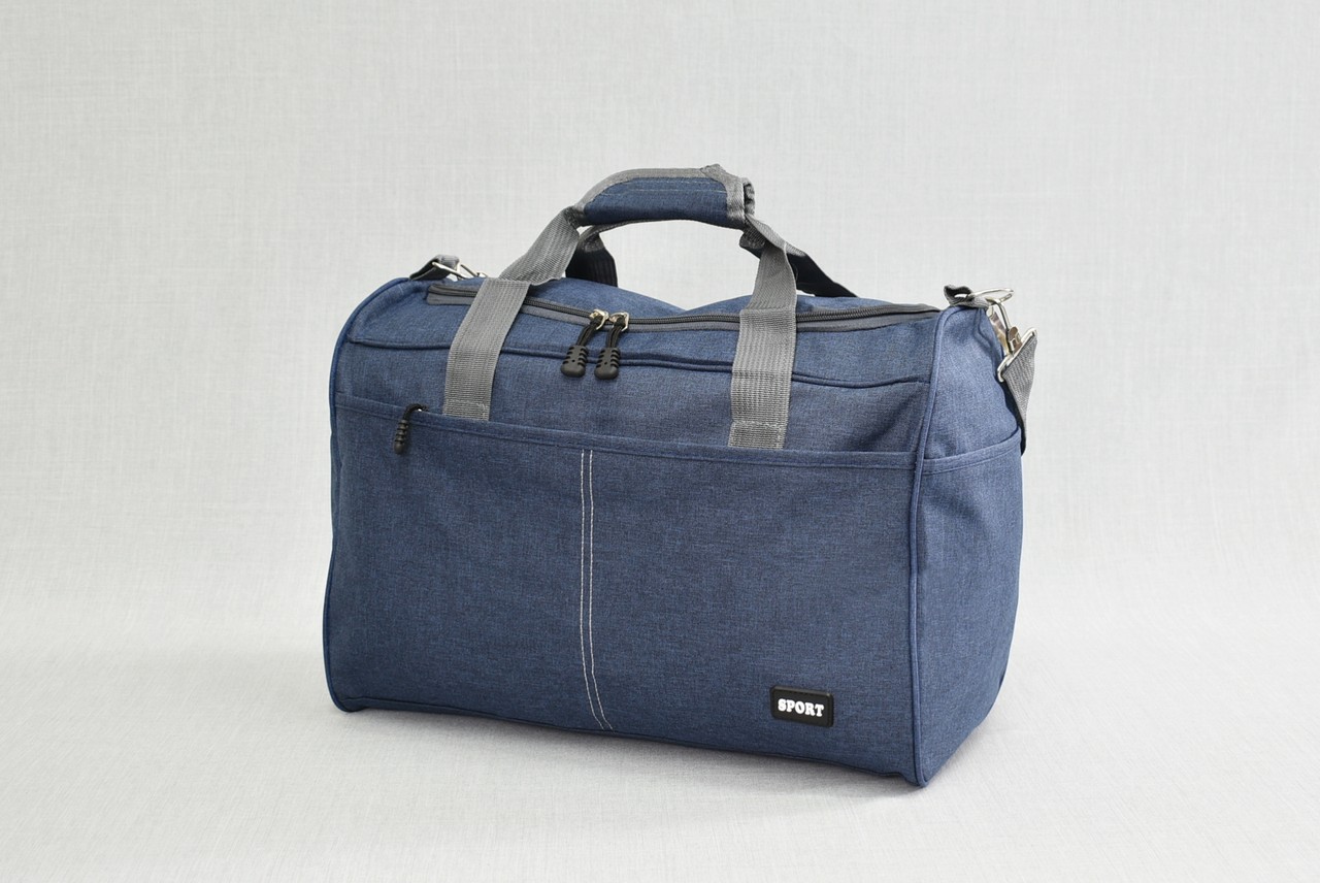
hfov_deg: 44.9
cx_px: 660
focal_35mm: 44
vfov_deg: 30.9
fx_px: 1596
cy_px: 442
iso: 100
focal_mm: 29
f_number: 5
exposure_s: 1/5
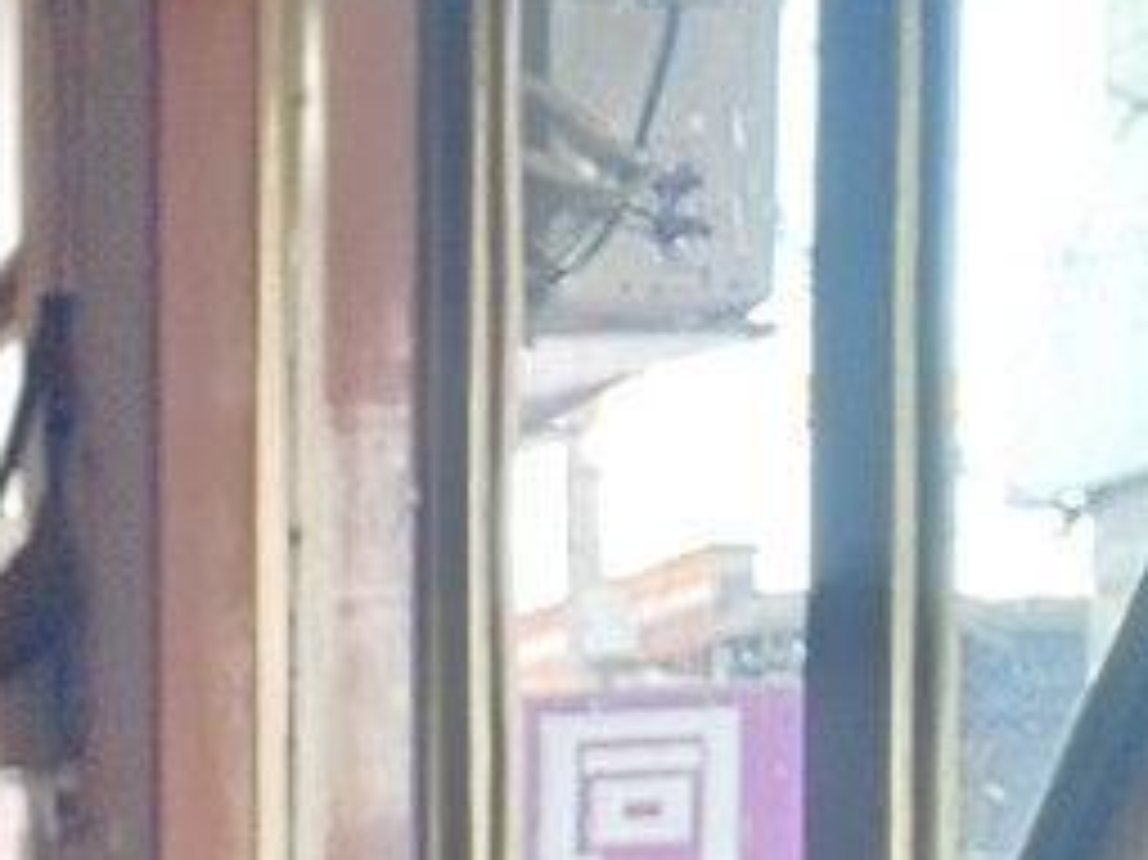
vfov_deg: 15.5
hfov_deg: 18.8
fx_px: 3016
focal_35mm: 91
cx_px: -617
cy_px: 1076
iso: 455
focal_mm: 3.87
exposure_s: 1/33.3
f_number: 2
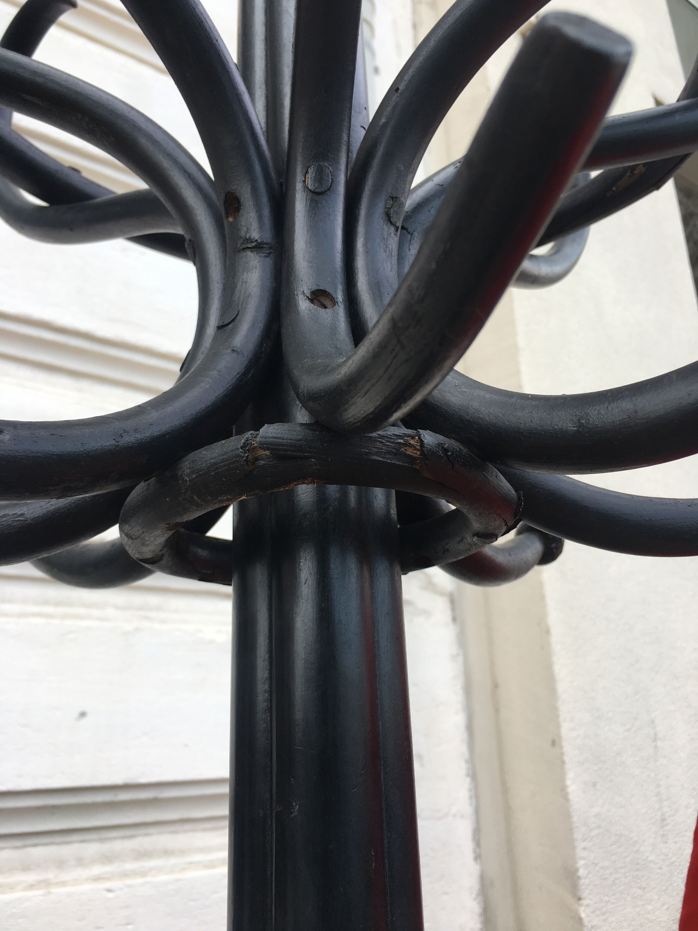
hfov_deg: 48.2
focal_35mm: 29
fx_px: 780
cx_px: 349
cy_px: 466
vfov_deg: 61.7
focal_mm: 4.15
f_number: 2.2
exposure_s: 1/227
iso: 25
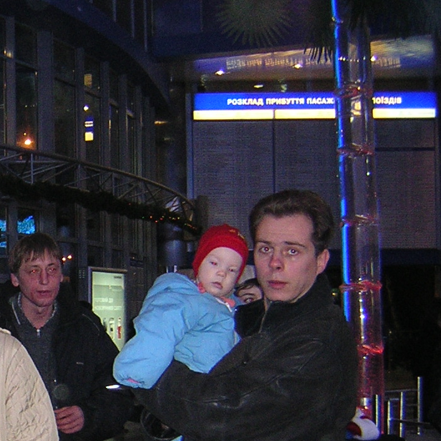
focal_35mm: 72
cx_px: -7
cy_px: 349
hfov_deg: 23.0
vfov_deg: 23.7
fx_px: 1038
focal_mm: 4.7
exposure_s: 1/60.1
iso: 351
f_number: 2.6
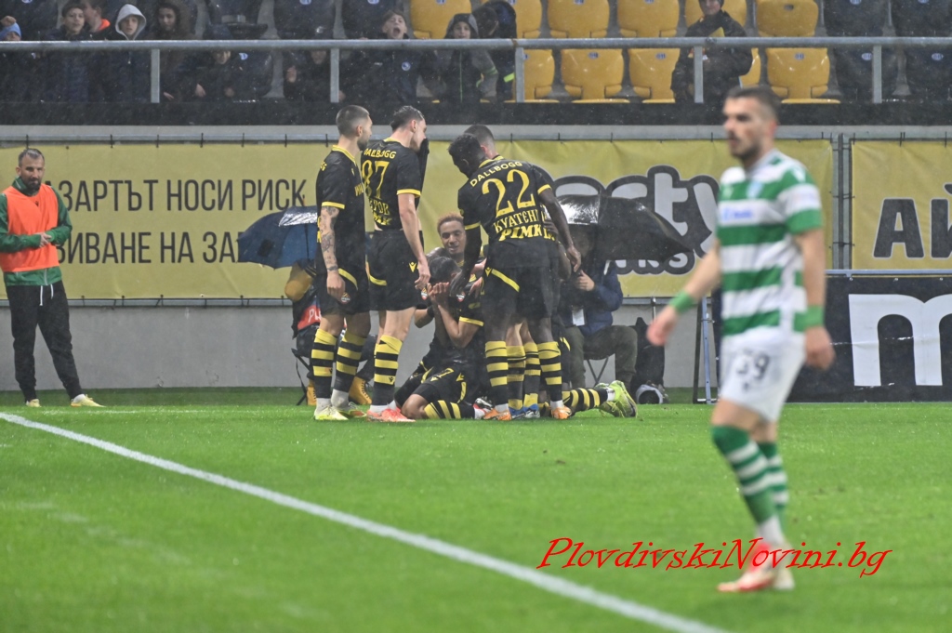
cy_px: 316
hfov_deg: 4.3
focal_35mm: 480
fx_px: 12683
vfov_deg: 2.9
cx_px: 476
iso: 5600
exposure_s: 1/1250
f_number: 6.3
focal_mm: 480
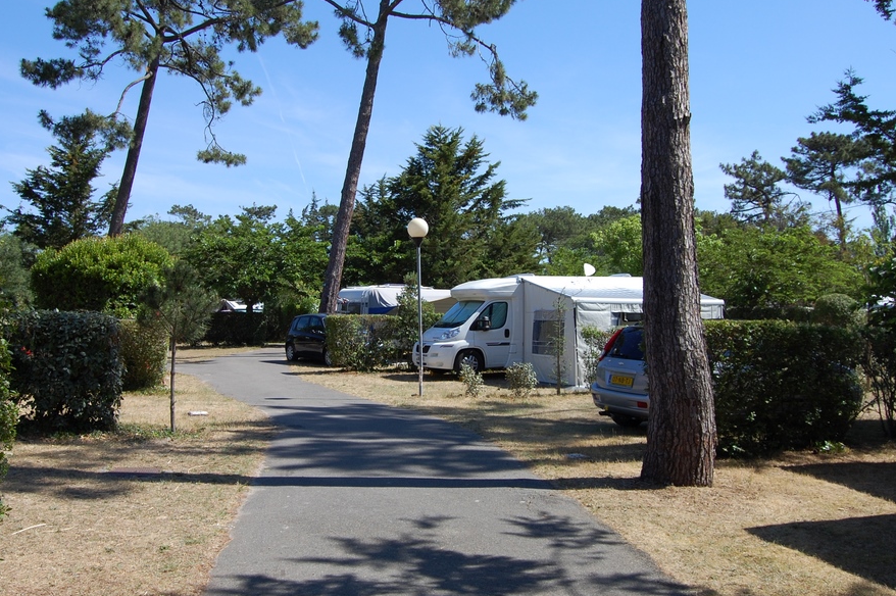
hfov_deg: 54.4
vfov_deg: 37.8
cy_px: 283
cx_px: 412
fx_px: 870
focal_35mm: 35
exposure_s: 1/320
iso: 200
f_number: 9
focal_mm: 20
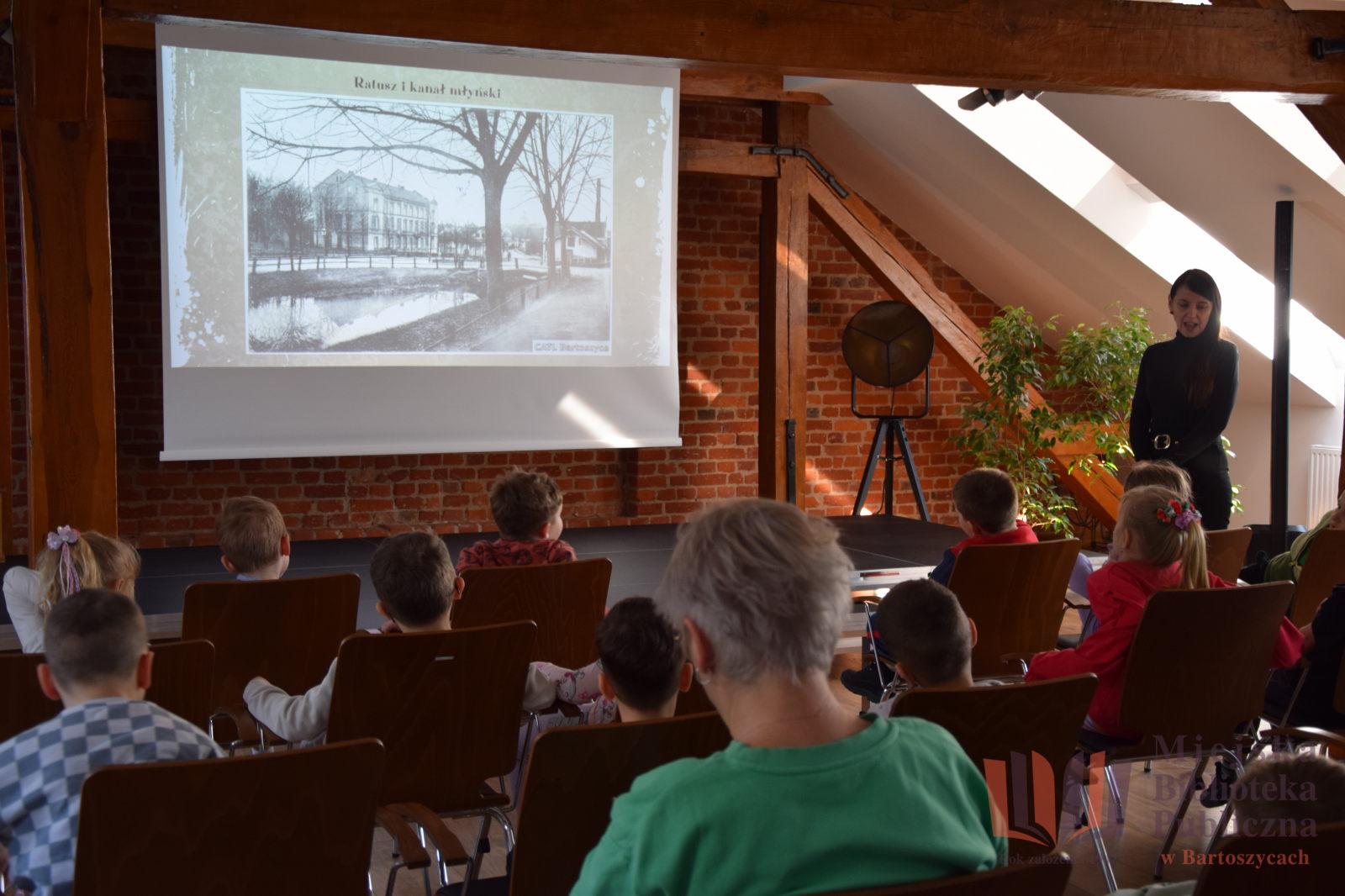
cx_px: 672
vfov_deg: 26.5
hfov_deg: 38.9
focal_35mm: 51
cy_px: 448
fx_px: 1905
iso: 560
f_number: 4.2
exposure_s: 1/60
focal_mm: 34
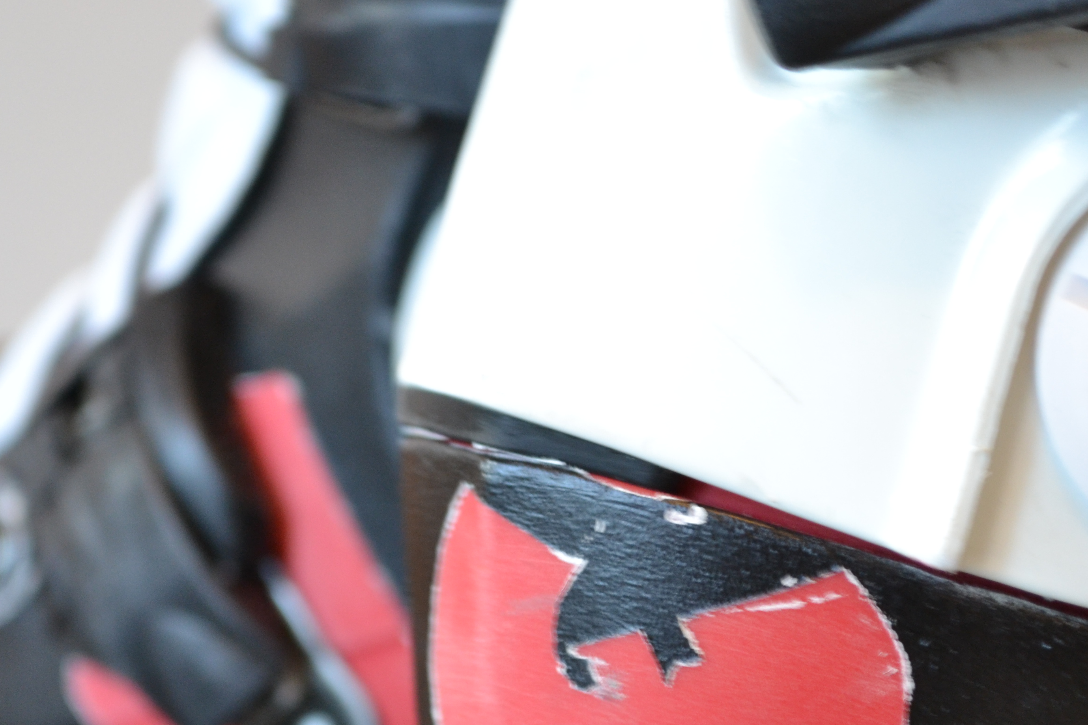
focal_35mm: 138
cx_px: 464
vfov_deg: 9.9
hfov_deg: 14.9
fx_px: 4166
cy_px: 572
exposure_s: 1/5
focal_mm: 55
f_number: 5.6
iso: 800
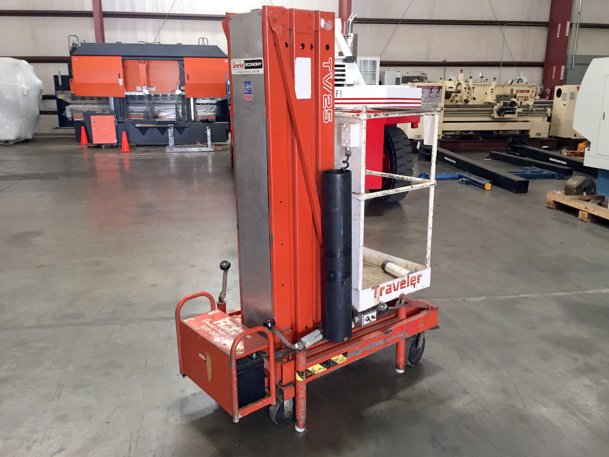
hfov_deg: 61.7
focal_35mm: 29
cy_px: 228
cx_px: 304
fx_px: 510
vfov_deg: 48.2
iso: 160
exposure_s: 1/30
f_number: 2.2
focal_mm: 4.15
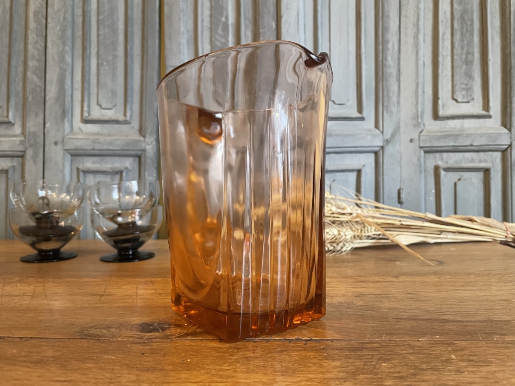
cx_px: 258
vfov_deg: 53.1
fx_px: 387
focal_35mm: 26
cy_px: 193
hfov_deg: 67.3
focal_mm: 4.2
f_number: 1.6
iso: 500
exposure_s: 1/50
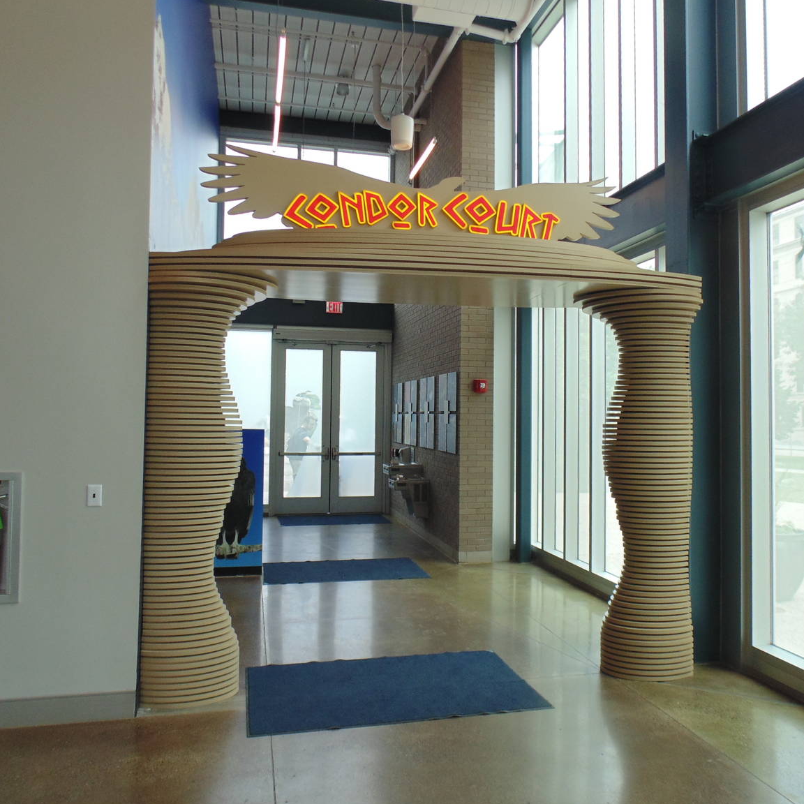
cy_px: 394
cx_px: 446
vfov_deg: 59.1
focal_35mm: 27
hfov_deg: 58.9
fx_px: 709
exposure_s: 1/100
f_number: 3.1
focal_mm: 4
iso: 80
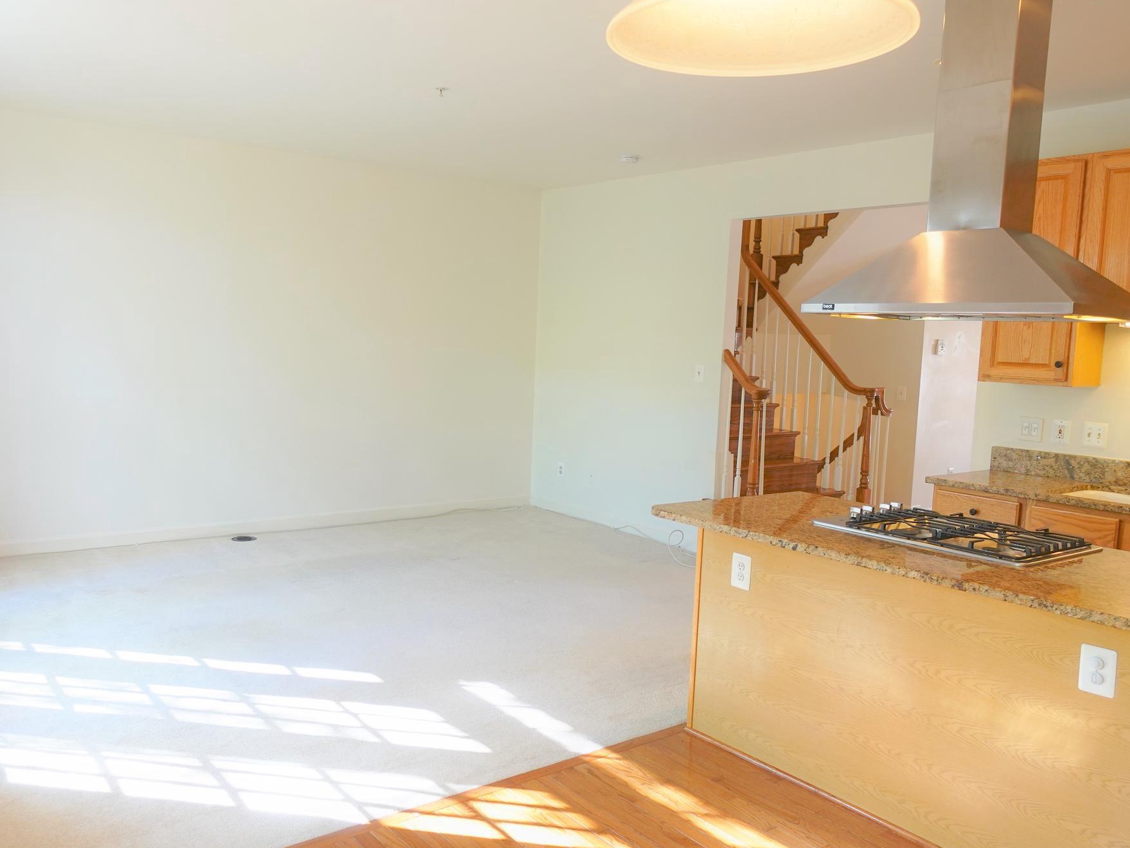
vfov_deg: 51.4
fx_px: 882
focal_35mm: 27
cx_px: 516
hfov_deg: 65.2
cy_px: 415
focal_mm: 8.8
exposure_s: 1/60
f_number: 2.8
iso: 125
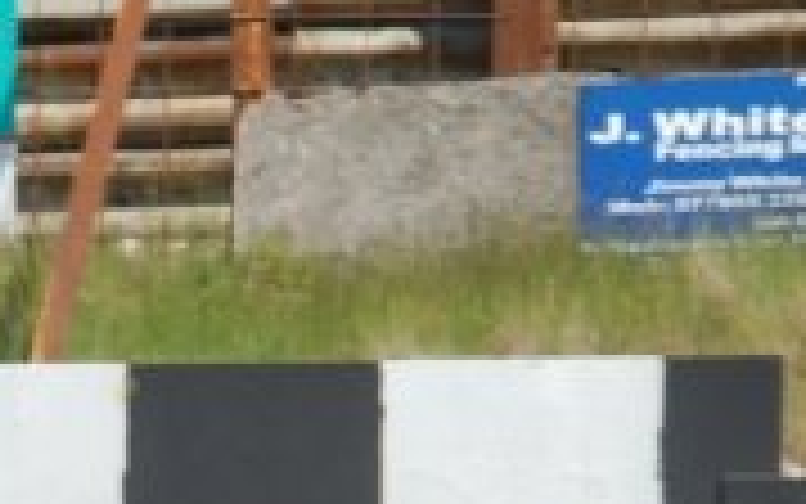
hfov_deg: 4.9
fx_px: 9382
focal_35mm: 427
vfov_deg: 3.1
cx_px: -203
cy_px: 954
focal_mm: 78
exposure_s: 1/1000
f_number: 5.6
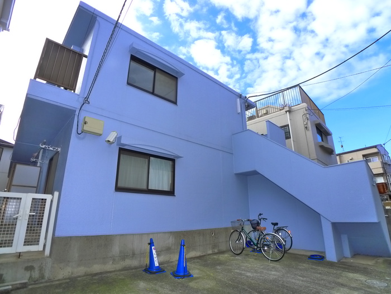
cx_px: 196
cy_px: 147
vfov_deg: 56.8
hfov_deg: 71.6
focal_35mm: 24
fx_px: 271
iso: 400
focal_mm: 5.1
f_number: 3.5
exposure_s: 1/400
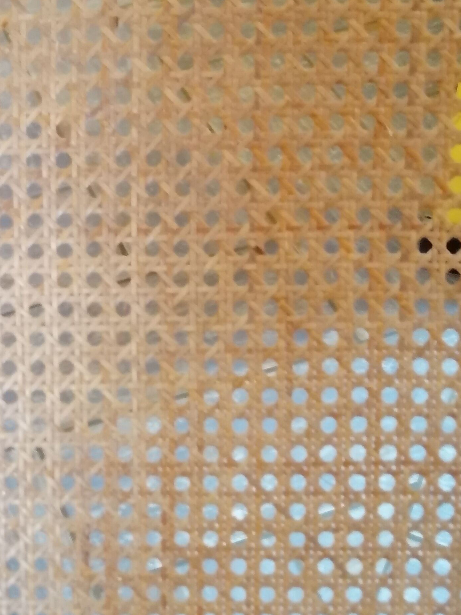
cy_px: 308
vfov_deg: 29.8
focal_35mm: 65
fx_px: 1154
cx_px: 84
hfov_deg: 22.3
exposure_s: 1/20
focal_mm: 3.95
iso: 1000
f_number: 1.8
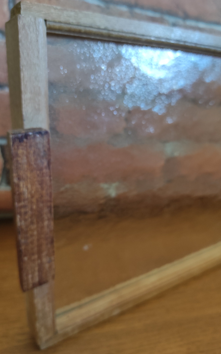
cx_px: 106
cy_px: 178
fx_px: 260
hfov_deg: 46.0
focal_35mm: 27
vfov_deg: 68.4
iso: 553
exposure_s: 1/33
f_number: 1.89
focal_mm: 5.43
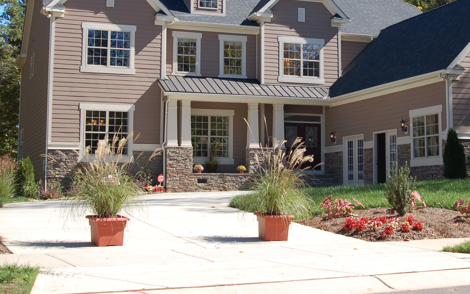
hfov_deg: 31.3
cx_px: 313
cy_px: 74
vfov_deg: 19.9
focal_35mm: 65
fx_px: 833
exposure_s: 1/125
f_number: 5.6
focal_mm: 28
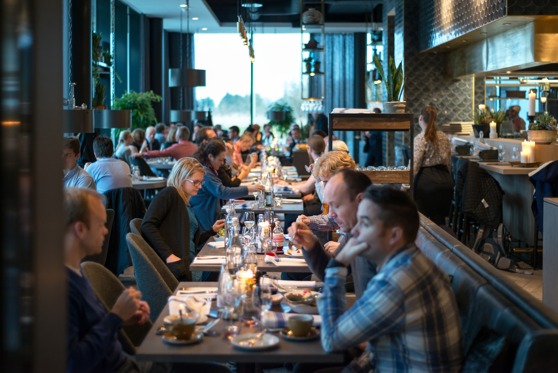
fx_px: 775
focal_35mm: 50
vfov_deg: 27.0
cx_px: 279
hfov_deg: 39.6
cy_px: 186
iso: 1250
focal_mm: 50
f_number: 1.8
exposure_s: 1/160
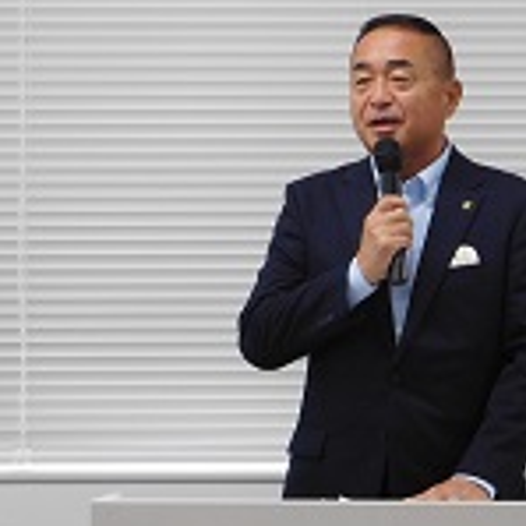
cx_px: 399
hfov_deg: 5.9
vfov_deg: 5.9
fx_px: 5123
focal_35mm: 298
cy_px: 205
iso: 360
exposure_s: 1/30
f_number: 5.1
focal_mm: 25
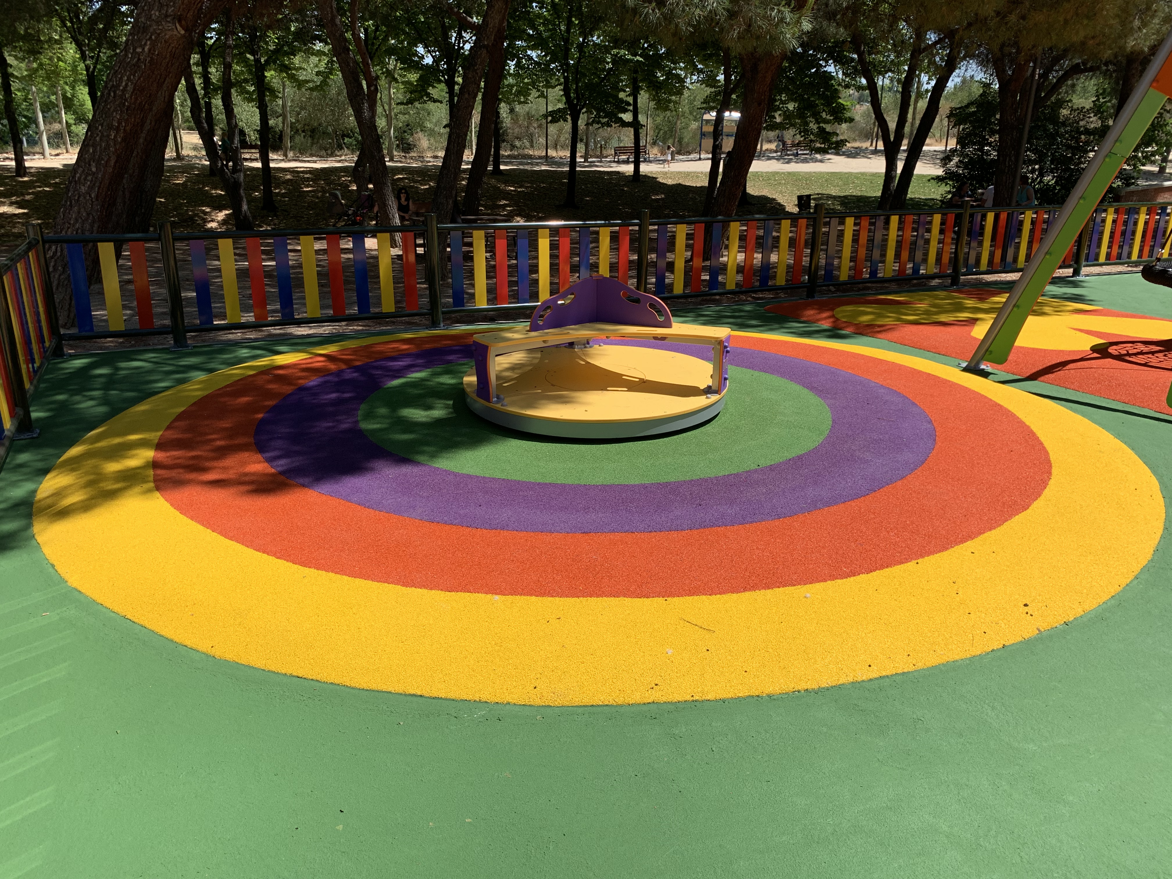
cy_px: 440
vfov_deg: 53.1
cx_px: 586
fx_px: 880
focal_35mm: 26
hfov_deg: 67.3
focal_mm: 4.25
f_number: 1.8
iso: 25
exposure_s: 1/2421
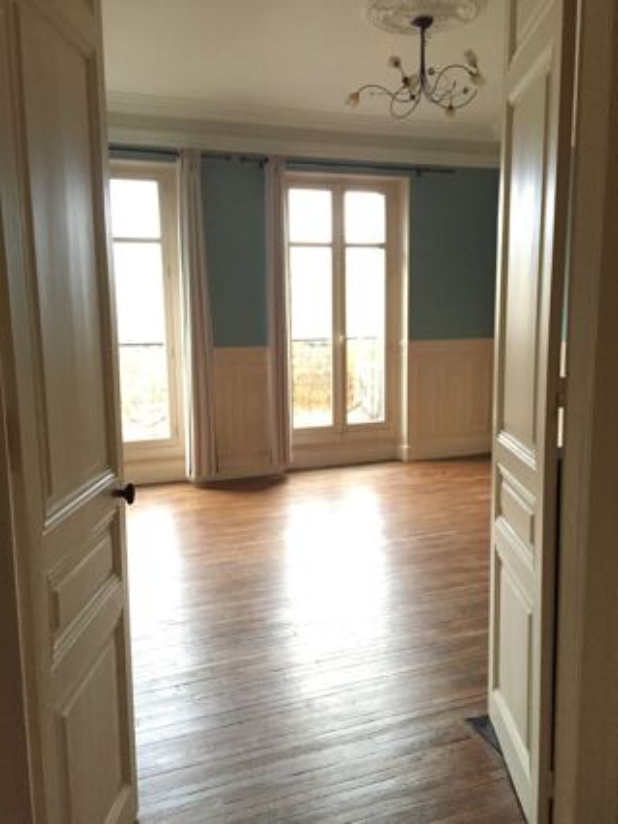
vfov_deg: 61.7
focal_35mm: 29
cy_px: 412
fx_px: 691
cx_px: 309
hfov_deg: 48.2
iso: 250
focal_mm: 4.15
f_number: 2.2
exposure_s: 1/30
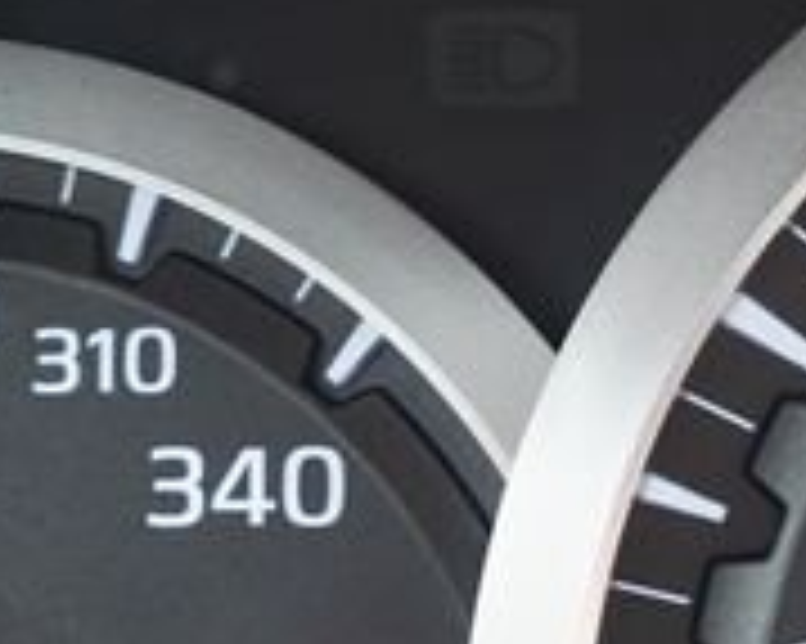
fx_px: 6413
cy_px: 354
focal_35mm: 269
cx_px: 1270
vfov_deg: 5.7
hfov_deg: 7.1
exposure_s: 1/60
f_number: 4
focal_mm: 50
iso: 1000
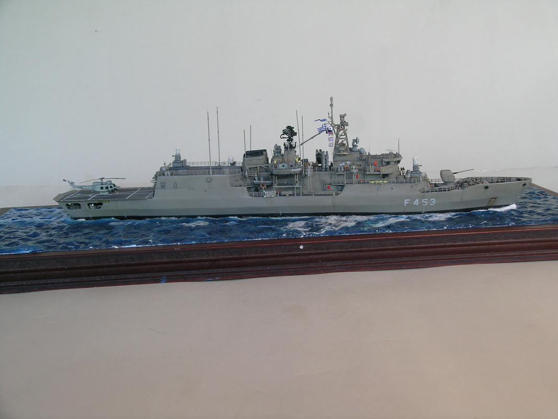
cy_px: 210
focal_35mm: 46
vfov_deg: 31.5
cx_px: 279
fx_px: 741
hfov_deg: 41.2
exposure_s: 1/107
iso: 50
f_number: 4.7
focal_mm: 9.5
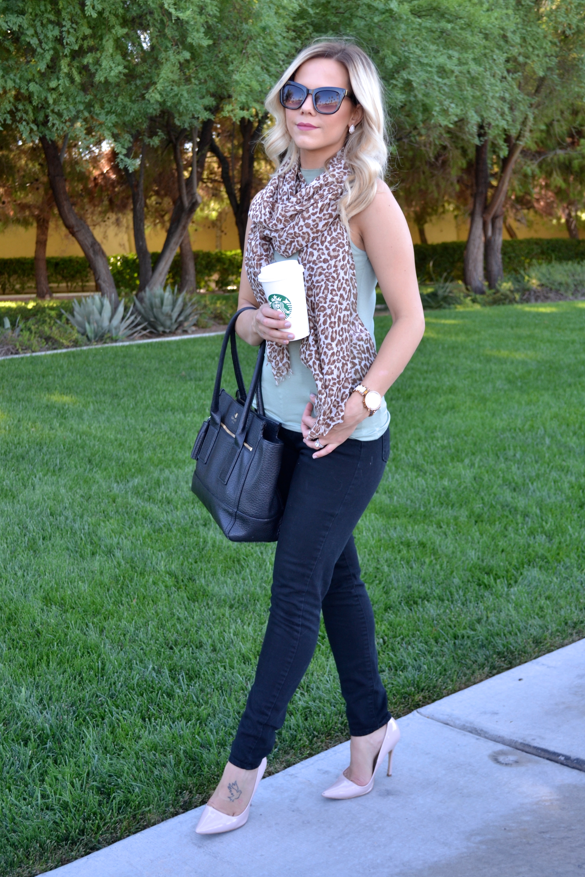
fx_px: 1146
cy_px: 445
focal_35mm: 47
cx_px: 302
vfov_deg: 41.9
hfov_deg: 28.6
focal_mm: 30
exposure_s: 1/60
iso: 200
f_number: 5.6
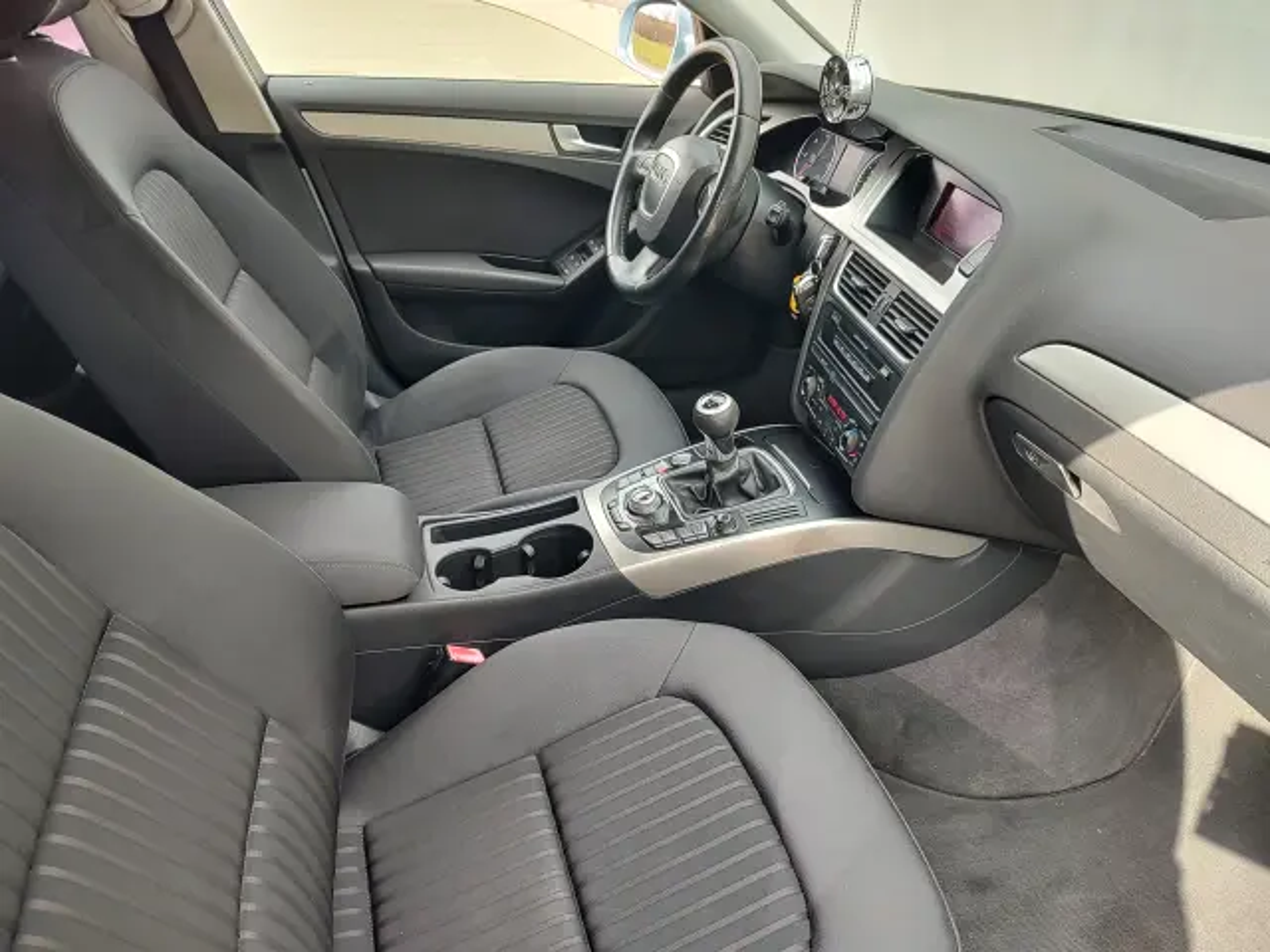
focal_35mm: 23
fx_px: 844
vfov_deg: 58.9
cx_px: 635
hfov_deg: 73.9
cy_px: 476
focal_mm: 5.56
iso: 100
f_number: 1.8
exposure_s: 1/211
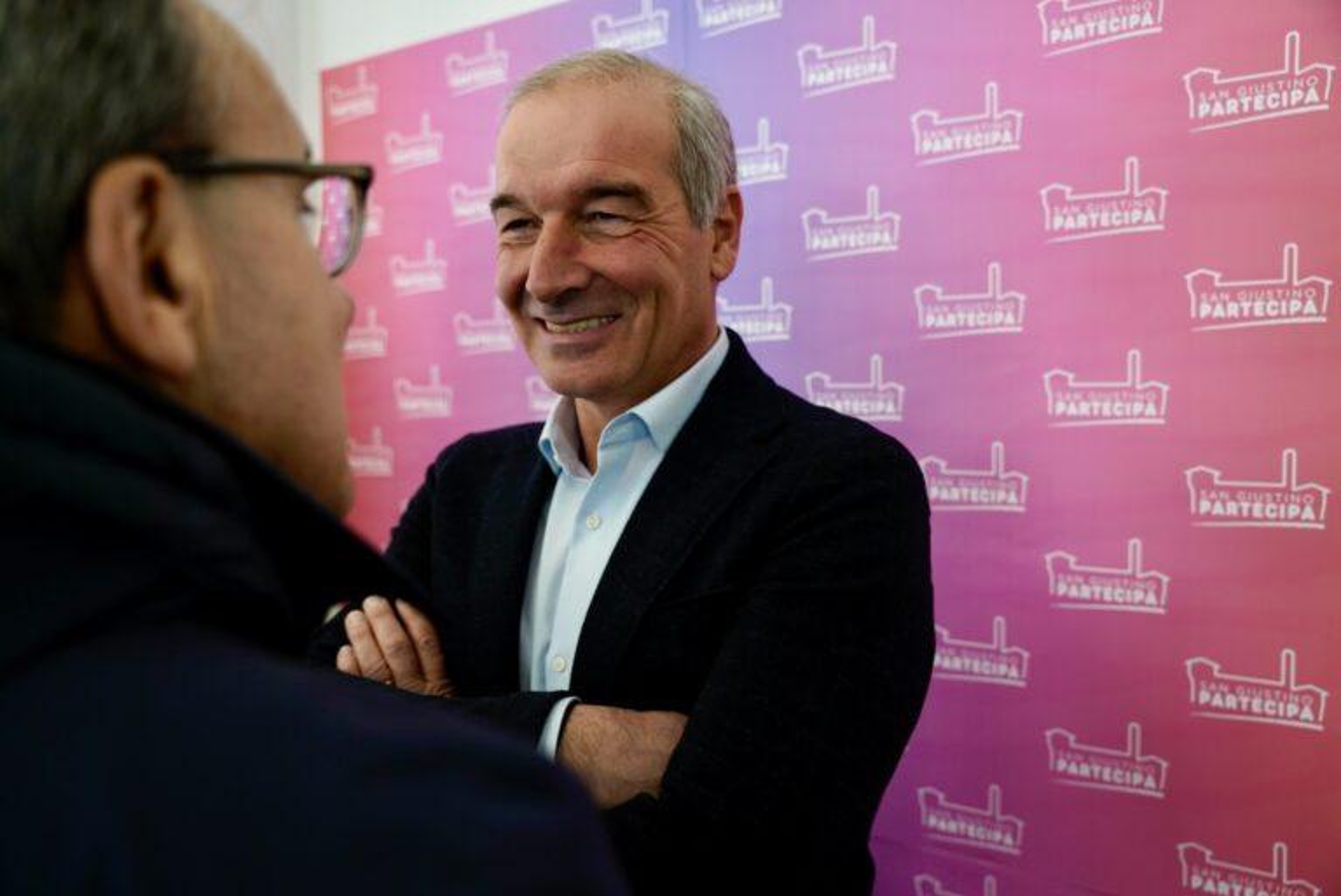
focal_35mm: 31
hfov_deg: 60.7
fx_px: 1144
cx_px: 670
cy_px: 448
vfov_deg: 42.8
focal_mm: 30.7
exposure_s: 1/160
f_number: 3.2
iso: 800
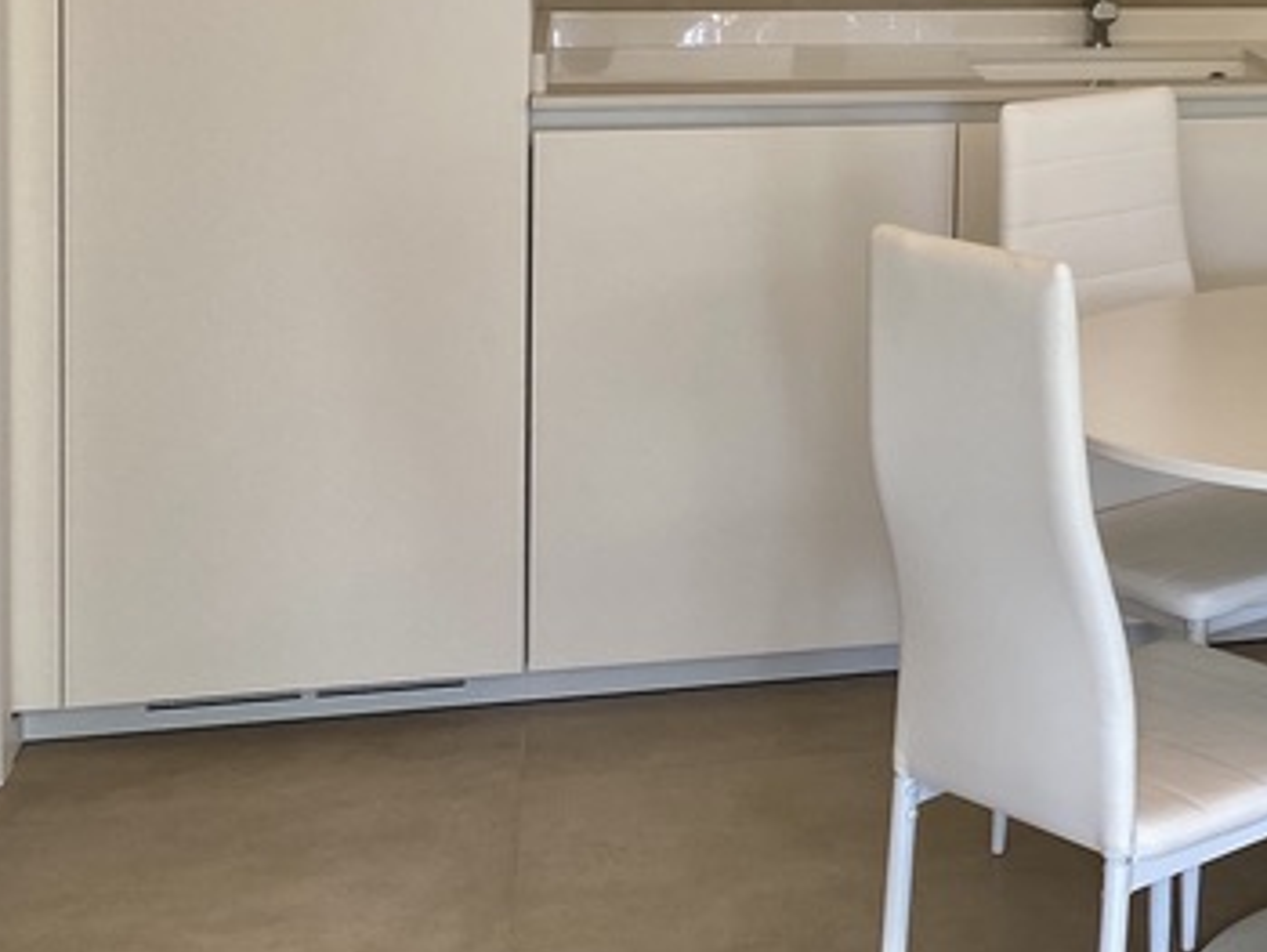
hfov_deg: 23.1
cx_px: 1593
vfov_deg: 18.7
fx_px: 2784
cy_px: -80
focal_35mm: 76
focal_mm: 4.25
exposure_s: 1/100
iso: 64
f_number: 1.8
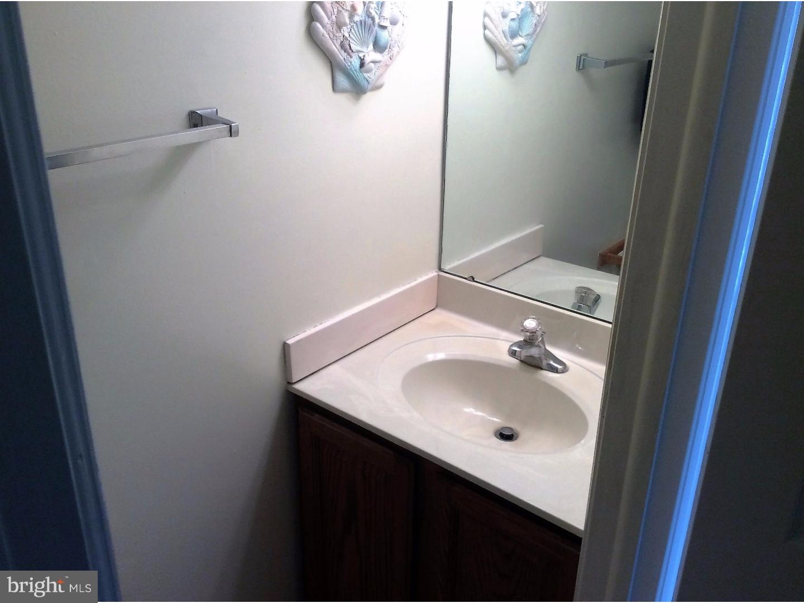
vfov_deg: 44.2
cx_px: 402
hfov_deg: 56.8
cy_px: 302
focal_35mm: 32
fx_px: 743
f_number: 2.4
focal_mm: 3.3
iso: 40
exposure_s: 1/40
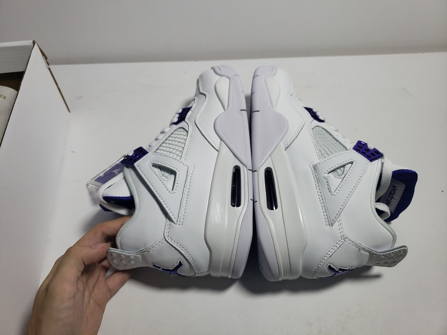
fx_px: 336
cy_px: 168
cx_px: 224
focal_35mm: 26
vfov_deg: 53.1
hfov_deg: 67.3
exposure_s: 1/809
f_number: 1.5
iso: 50
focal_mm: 4.3
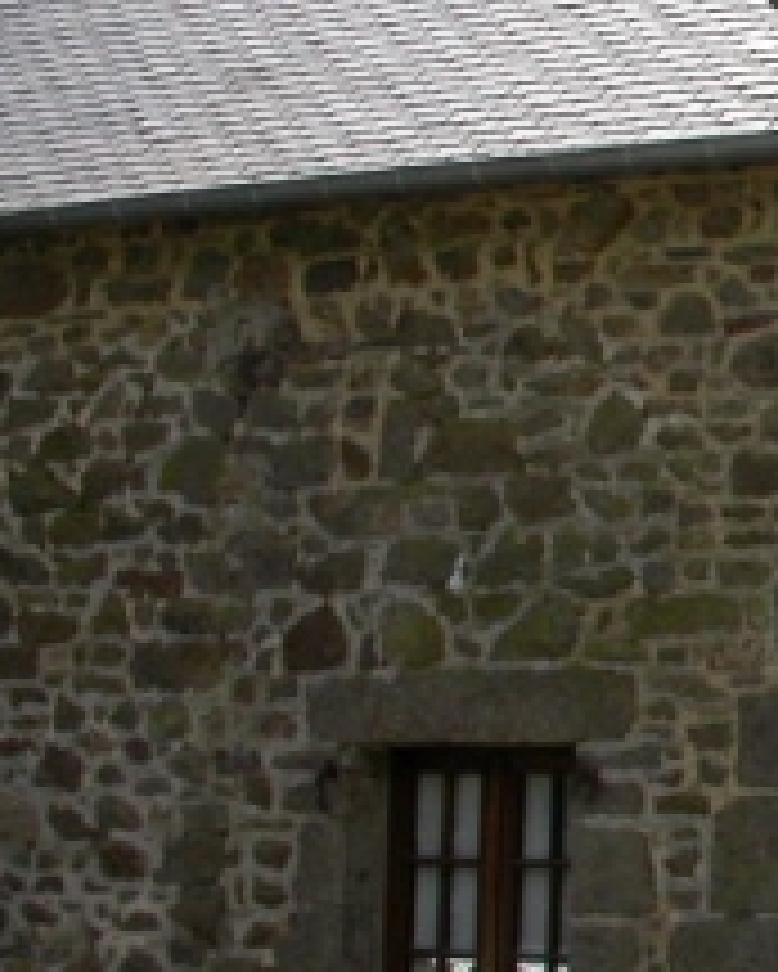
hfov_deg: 12.1
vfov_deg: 16.4
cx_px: 1408
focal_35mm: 117
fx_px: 3365
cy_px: 472
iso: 100
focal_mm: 7.85
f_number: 7.5
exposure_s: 1/249
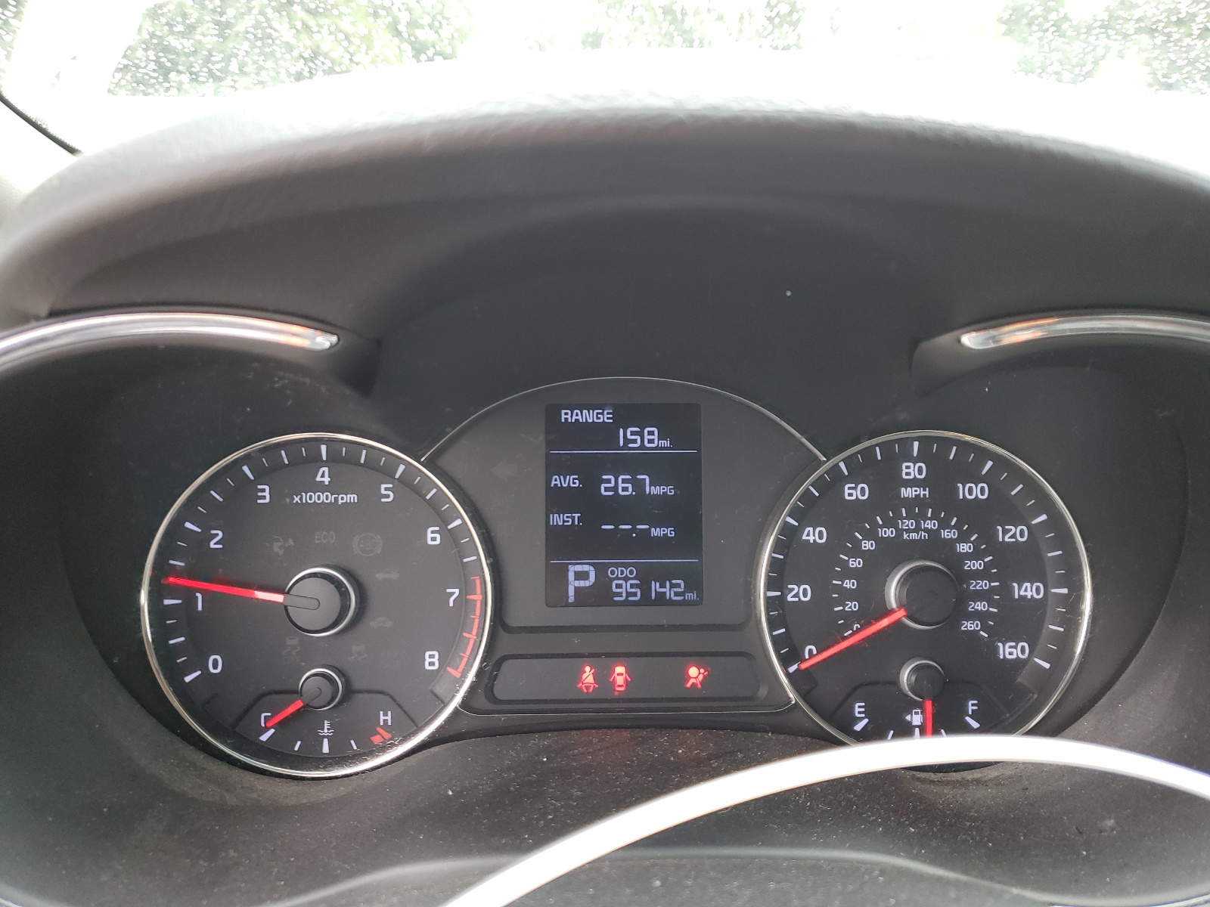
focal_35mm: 26
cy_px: 454
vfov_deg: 53.1
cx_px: 605
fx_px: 909
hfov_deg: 67.3
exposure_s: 1/60.2
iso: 55
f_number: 1.5
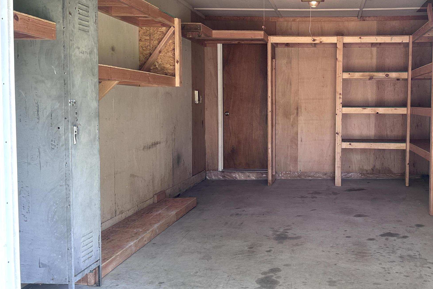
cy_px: 124
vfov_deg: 34.2
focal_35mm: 39
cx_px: 308
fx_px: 469
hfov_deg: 48.2
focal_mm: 6.86
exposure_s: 1/171
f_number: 1.78
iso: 80
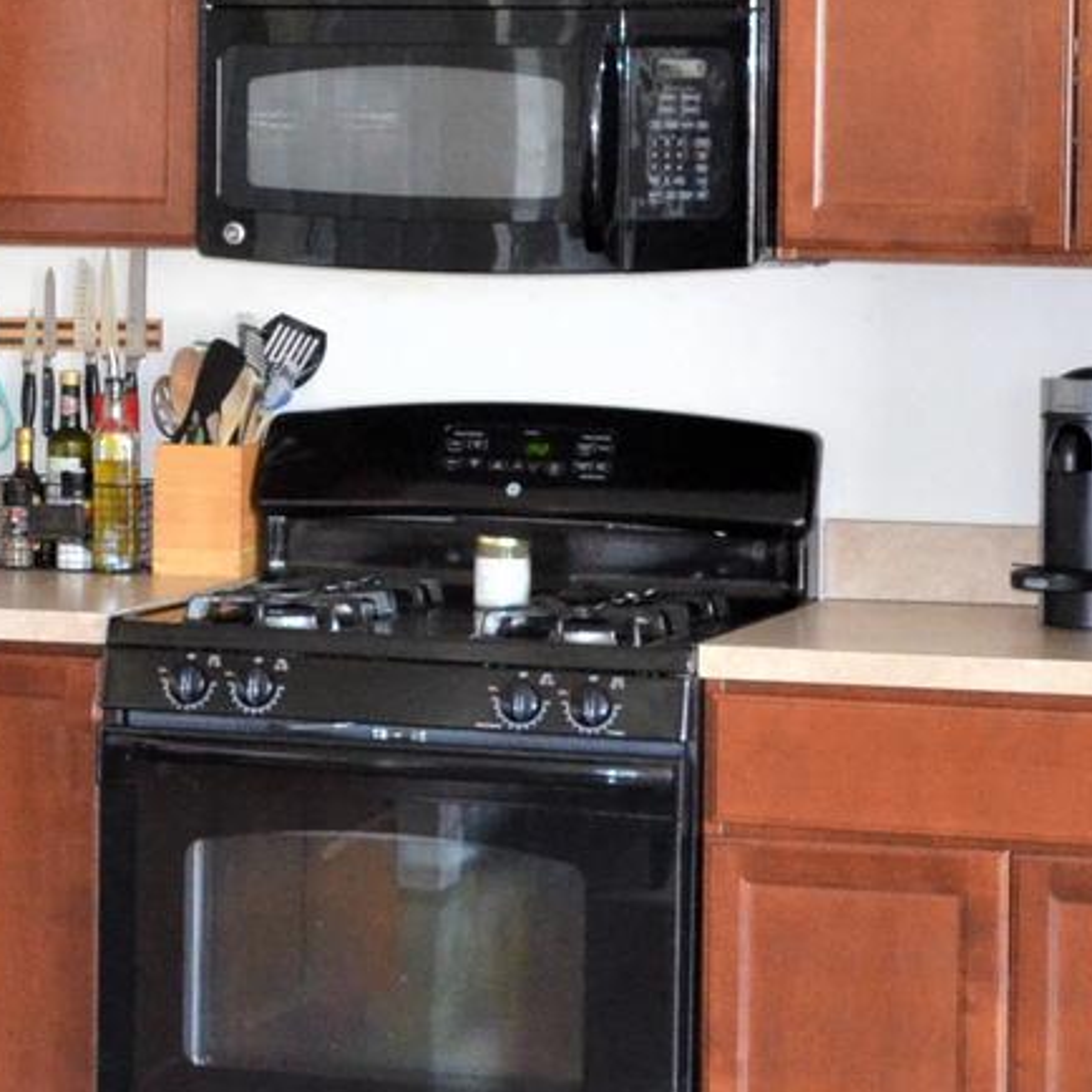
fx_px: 4711
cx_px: 166
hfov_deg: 13.1
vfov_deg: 13.2
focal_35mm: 132
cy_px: 323
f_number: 3.8
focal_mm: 22
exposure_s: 1/60
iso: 1800
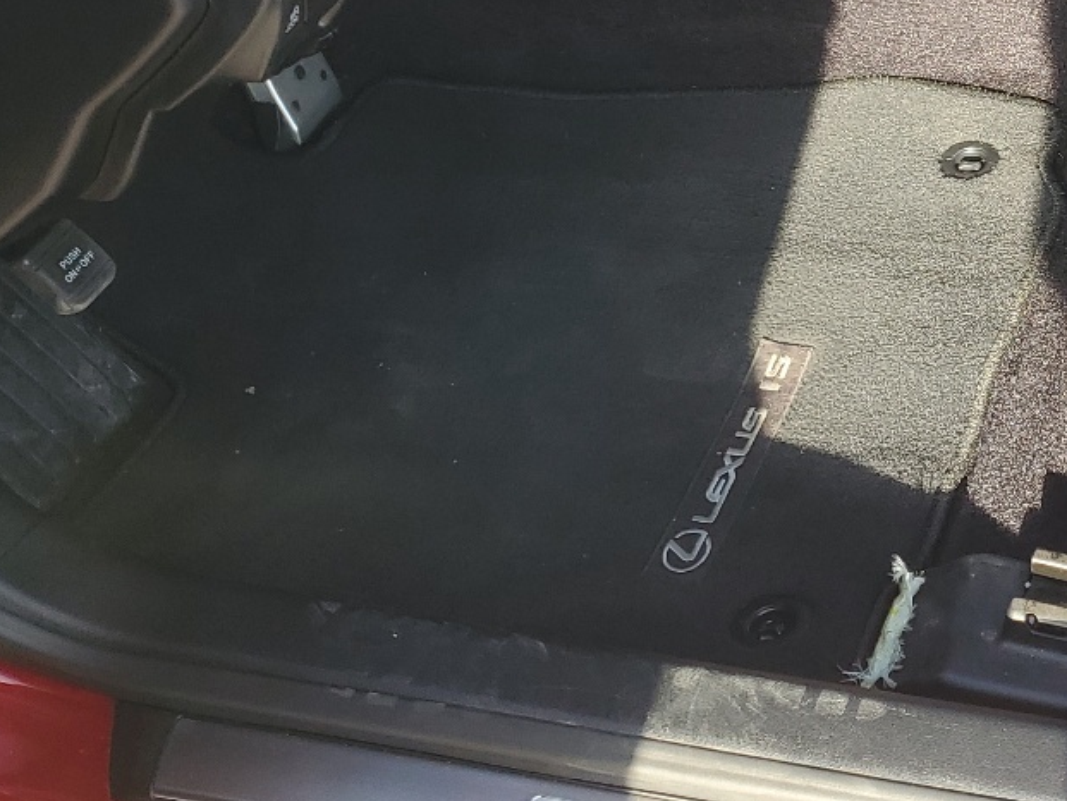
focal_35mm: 67
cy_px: -55
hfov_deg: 25.8
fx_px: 2066
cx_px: 1287
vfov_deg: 21.0
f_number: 1.5
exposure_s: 1/169
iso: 50
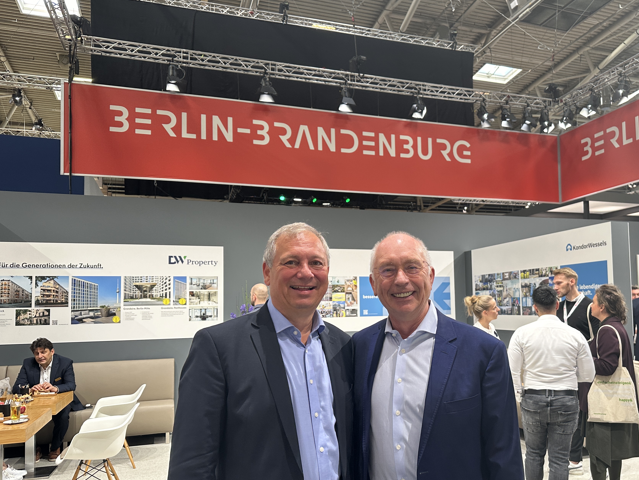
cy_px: 268
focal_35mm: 29
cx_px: 373
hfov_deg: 61.3
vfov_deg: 48.1
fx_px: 535
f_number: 1.78
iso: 125
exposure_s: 1/120
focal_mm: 6.86
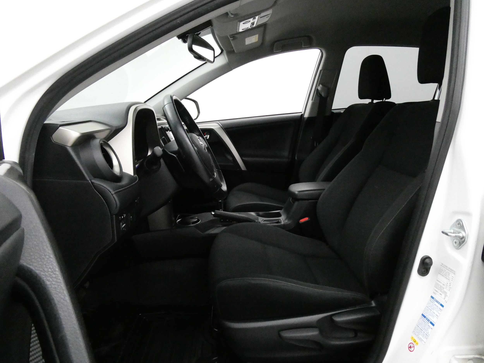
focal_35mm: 24
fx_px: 336
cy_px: 182
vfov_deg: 56.8
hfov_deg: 71.6
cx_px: 242
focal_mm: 4.3
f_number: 3.3
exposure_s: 1/50
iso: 1600
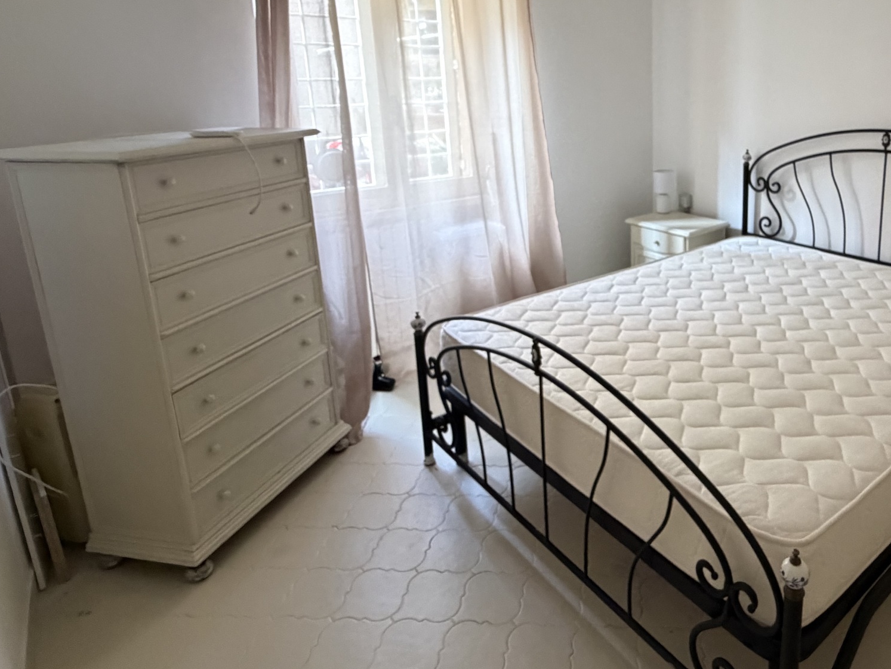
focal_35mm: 24
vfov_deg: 55.3
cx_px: 645
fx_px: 618
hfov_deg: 67.9
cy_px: 208
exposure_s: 1/60
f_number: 2.2
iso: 640
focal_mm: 2.22
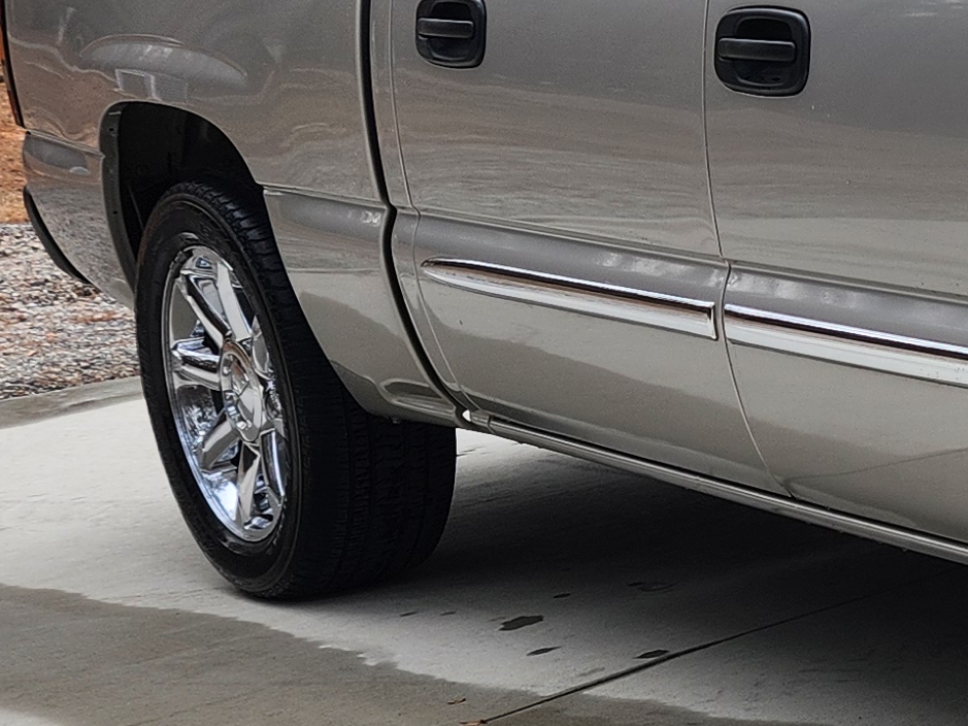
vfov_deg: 15.1
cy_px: 337
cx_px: 1634
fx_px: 2740
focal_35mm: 98
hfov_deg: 17.1
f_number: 1.8
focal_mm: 5.4
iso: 20
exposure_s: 1/577
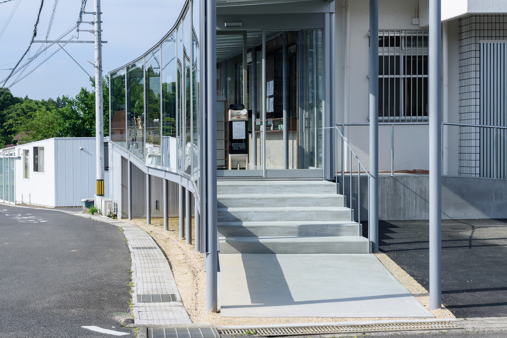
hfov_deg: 32.4
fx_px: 873
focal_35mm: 62
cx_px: 232
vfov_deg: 21.9
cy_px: 154
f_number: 9
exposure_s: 1/320
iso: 100
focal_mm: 36
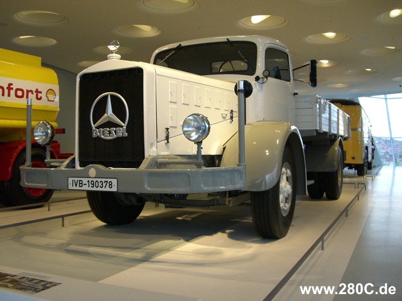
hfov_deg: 49.0
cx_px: 201
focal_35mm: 38
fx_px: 441
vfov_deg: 37.7
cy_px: 150
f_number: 2.7
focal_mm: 6.2
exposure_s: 1/100
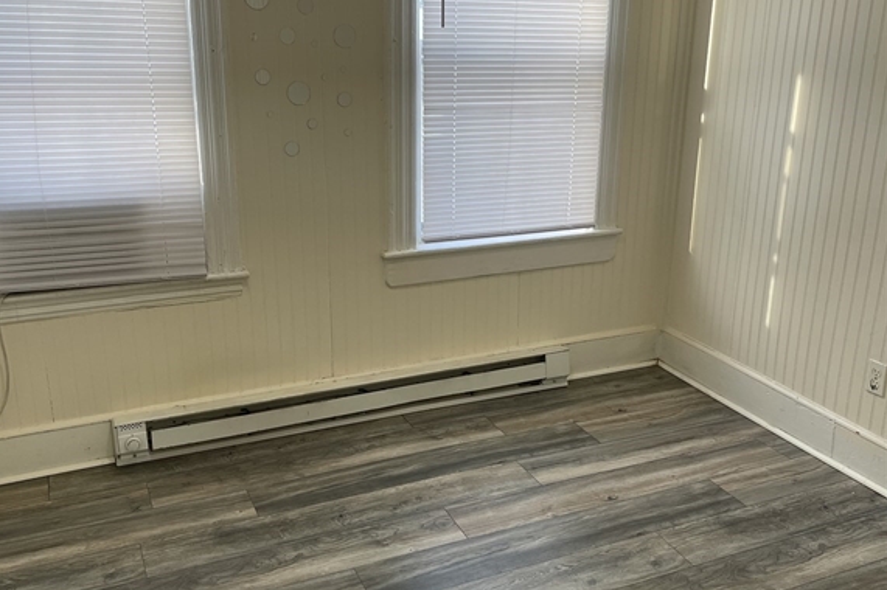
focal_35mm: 35
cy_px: 286
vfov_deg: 37.8
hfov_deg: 54.5
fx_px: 862
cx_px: 441
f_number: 1.6
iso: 80
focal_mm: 5.1
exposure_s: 1/120
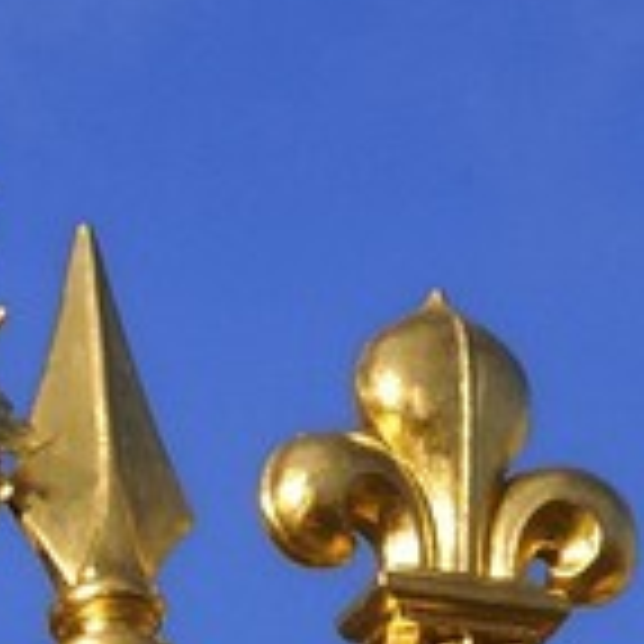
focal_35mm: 360
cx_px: -1202
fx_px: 7577
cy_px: 2306
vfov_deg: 4.6
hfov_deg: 4.7
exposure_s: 1/160
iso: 200
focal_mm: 38
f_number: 20
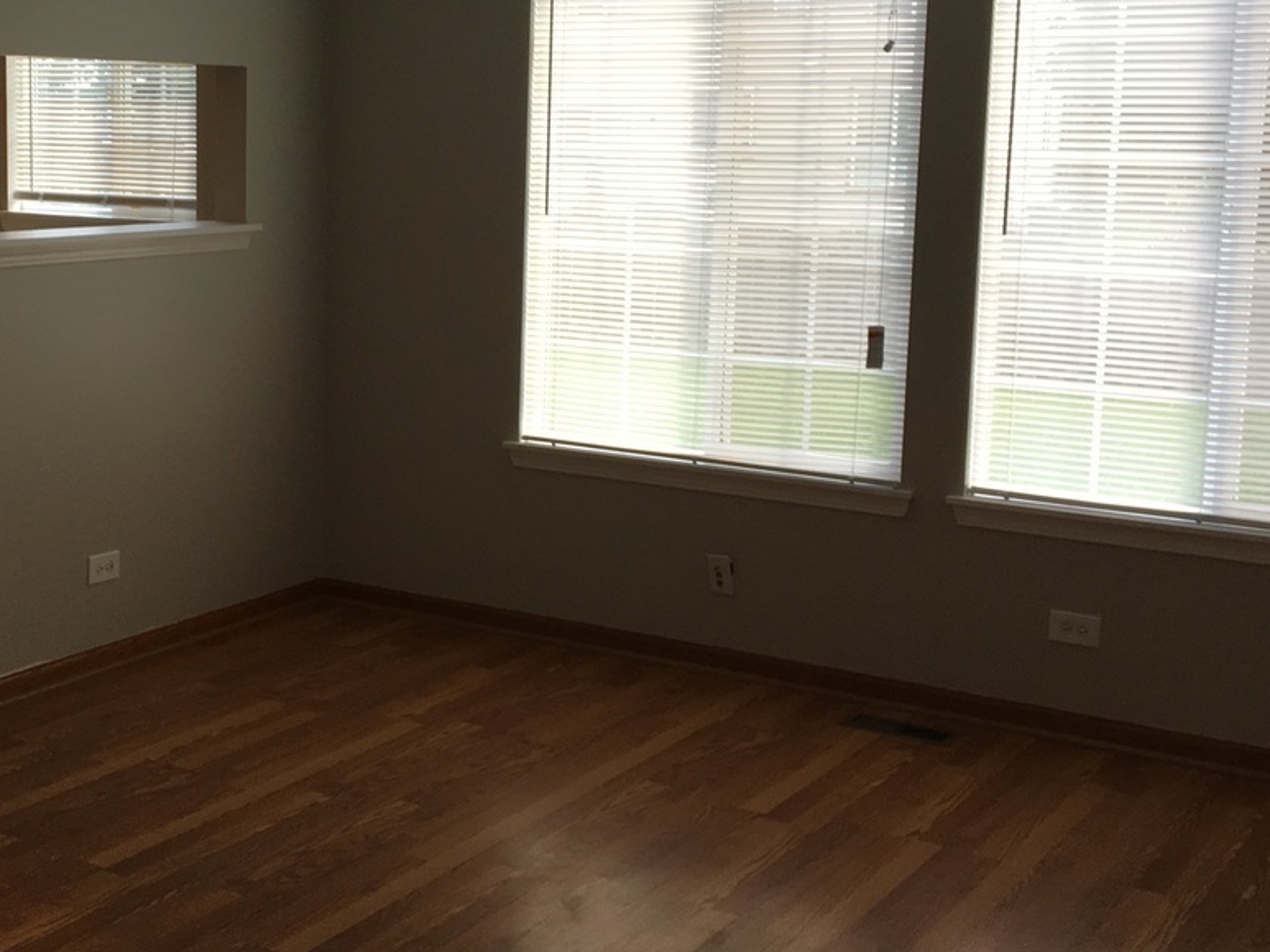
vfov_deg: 27.0
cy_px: 356
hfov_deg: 35.0
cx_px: 360
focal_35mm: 54
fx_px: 1981
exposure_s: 1/120
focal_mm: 4.15
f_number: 2.2
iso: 32
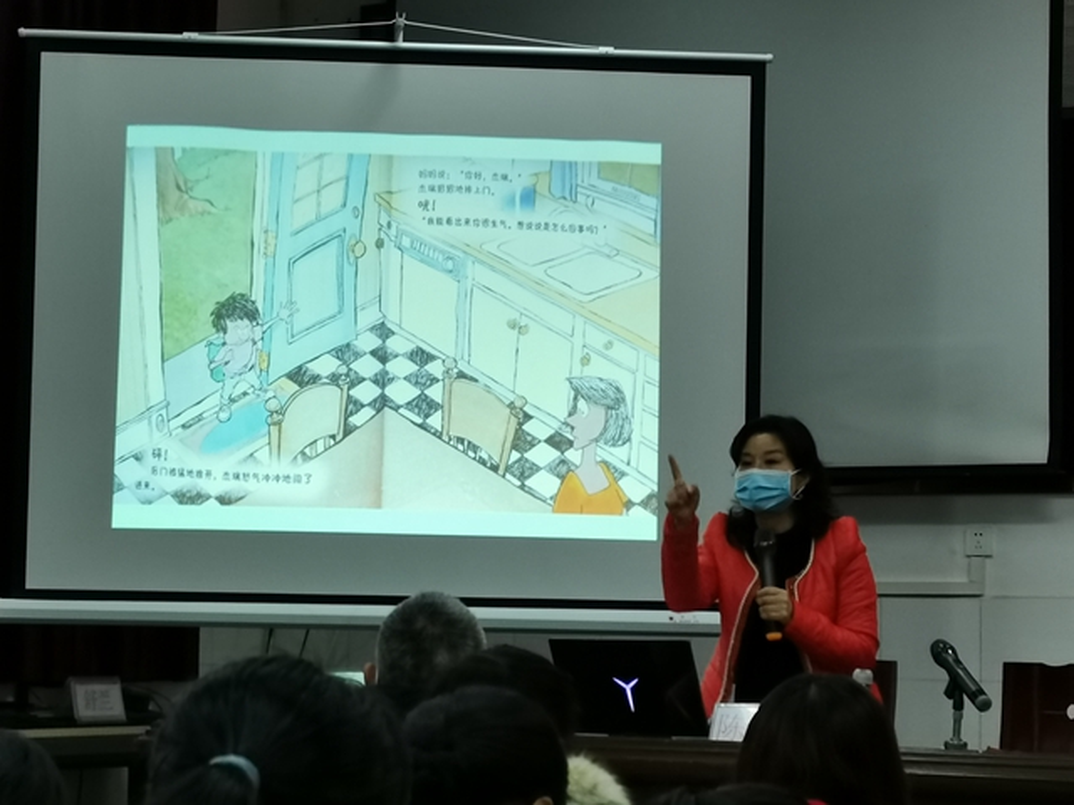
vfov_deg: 14.5
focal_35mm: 102
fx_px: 3165
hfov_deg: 19.3
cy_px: 402
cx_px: 537
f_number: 1.8
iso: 160
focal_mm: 5.58
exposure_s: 1/50
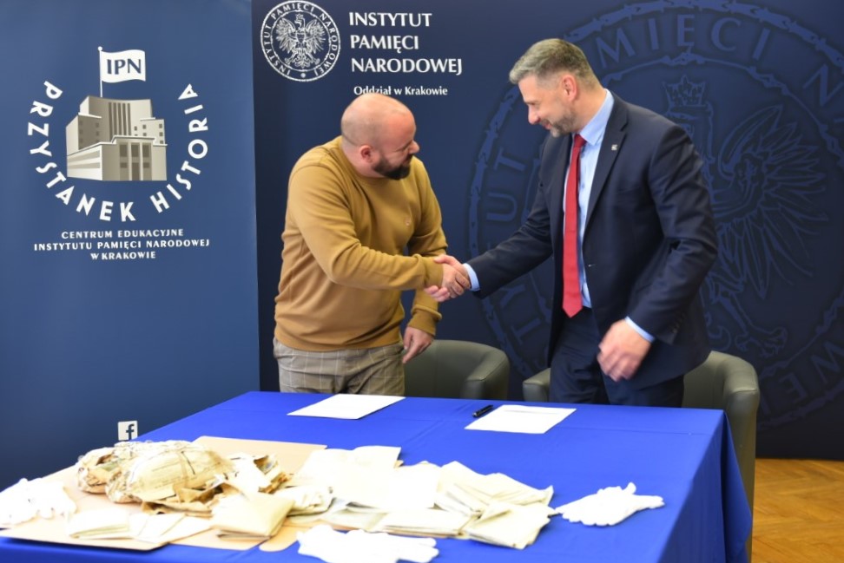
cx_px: 422
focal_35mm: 42
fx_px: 985
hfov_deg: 46.4
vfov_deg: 31.9
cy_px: 282
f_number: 4
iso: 640
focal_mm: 42
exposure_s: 1/60
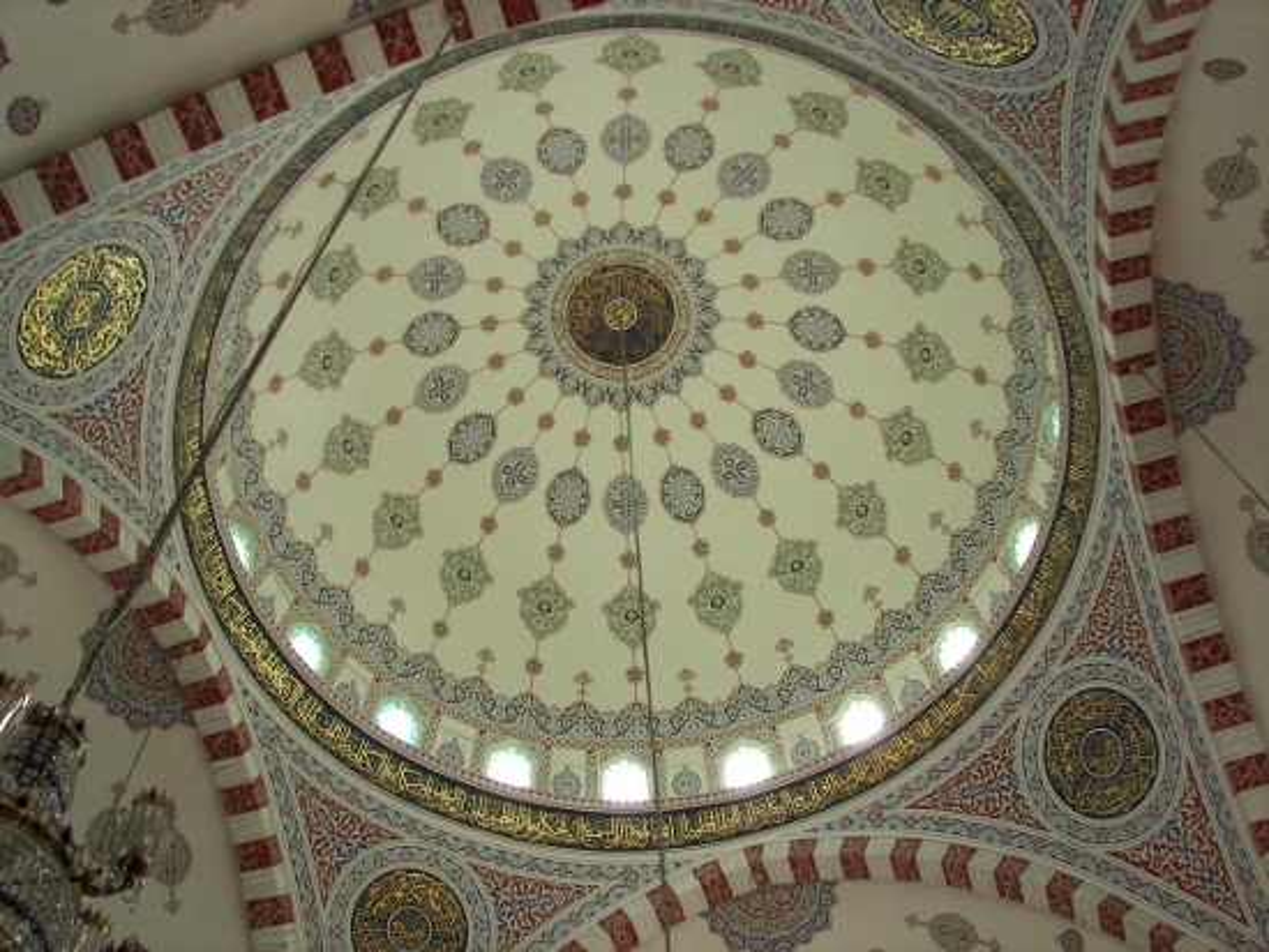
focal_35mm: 36
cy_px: 476
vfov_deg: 39.7
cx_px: 634
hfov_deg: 51.3
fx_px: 1320
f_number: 2.8
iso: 100
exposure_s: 1/15
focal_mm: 6
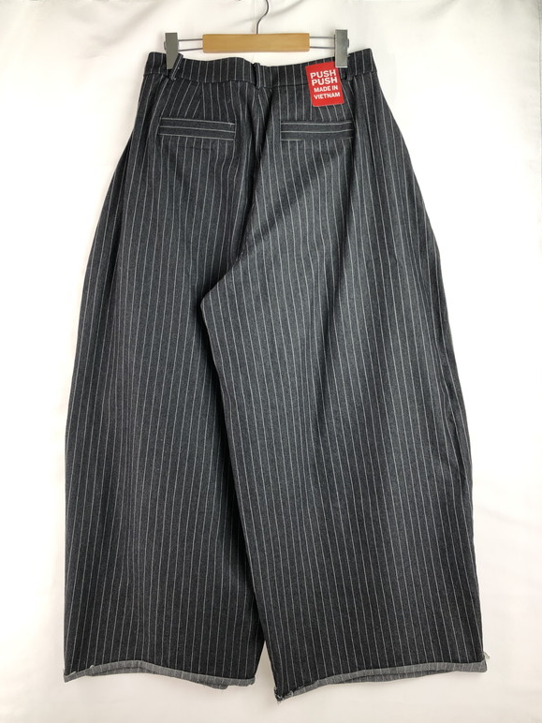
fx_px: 605
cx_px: 271
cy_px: 350
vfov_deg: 61.6
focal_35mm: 29
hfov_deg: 48.2
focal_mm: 4
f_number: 1.8
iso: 32
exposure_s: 1/100
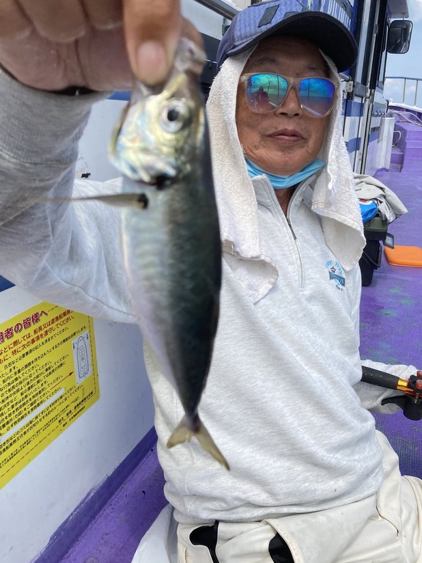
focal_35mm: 29
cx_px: 217
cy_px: 290
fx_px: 471
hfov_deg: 48.2
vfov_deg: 61.6
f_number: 1.8
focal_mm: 3.99
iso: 20
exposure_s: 1/1715
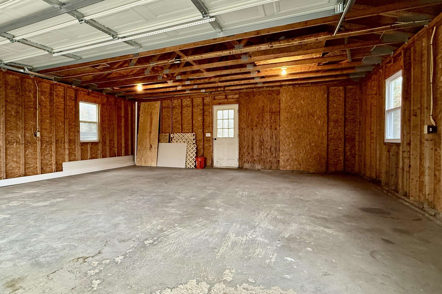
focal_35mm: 20
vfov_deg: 61.9
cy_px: 143
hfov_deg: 83.1
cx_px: 180
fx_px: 246
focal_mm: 2.22
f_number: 2.2
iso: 320
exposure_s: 1/60
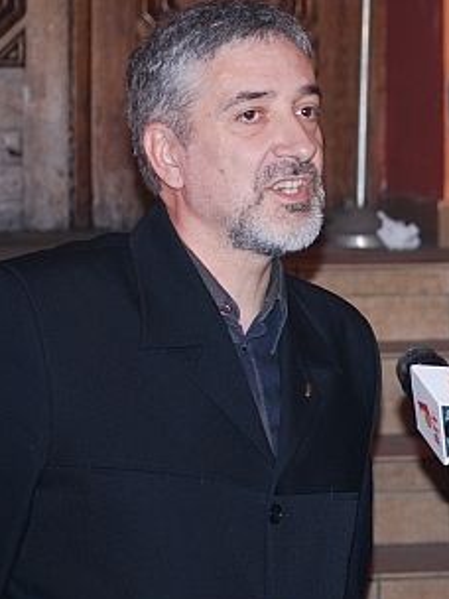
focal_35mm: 157
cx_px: 477
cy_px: 235
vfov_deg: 12.6
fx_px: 2714
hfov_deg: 9.4
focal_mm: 55
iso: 220
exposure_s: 1/60
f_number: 4
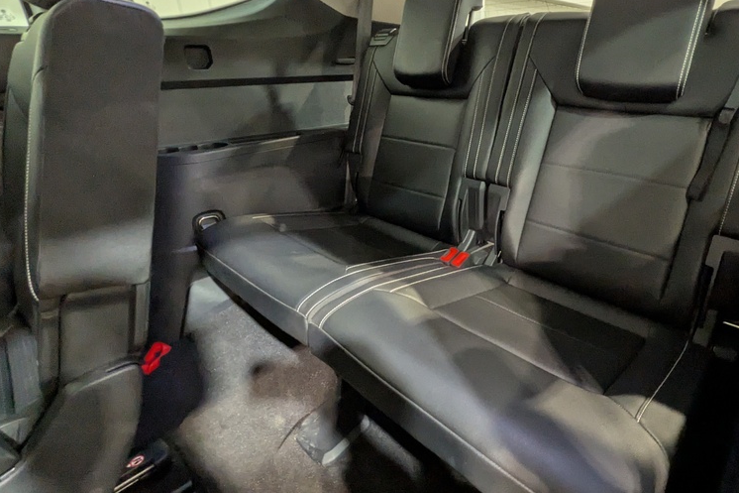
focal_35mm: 20
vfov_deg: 61.8
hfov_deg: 82.6
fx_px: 410
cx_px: 455
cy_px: 224
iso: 148
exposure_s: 1/16.7
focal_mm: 1.83
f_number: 2.2
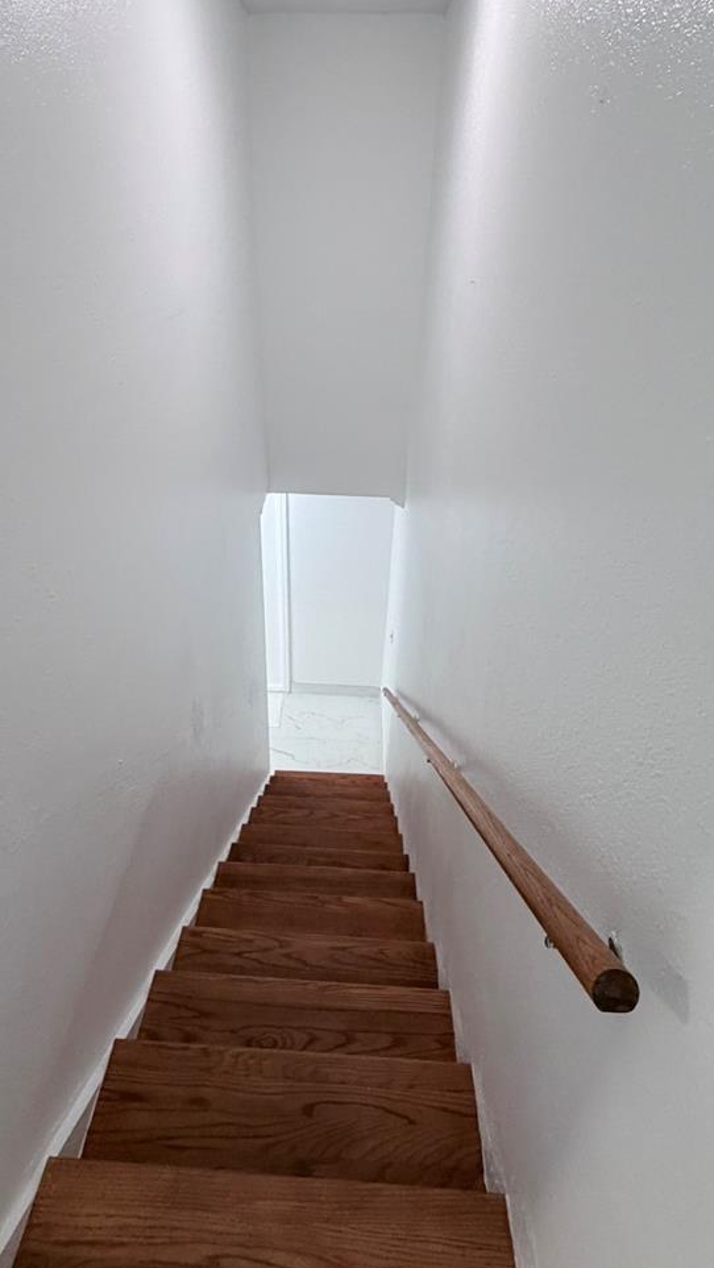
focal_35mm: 19
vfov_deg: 89.4
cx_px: 319
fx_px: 639
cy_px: 591
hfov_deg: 58.2
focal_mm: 2.22
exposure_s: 1/60
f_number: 2.2
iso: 250
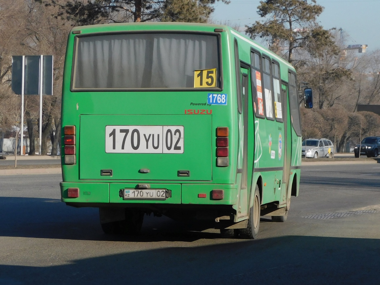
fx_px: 779
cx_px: 190
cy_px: 142
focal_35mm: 71
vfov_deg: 20.7
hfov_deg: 27.4
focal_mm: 12.6
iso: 125
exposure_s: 1/800
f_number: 4.3
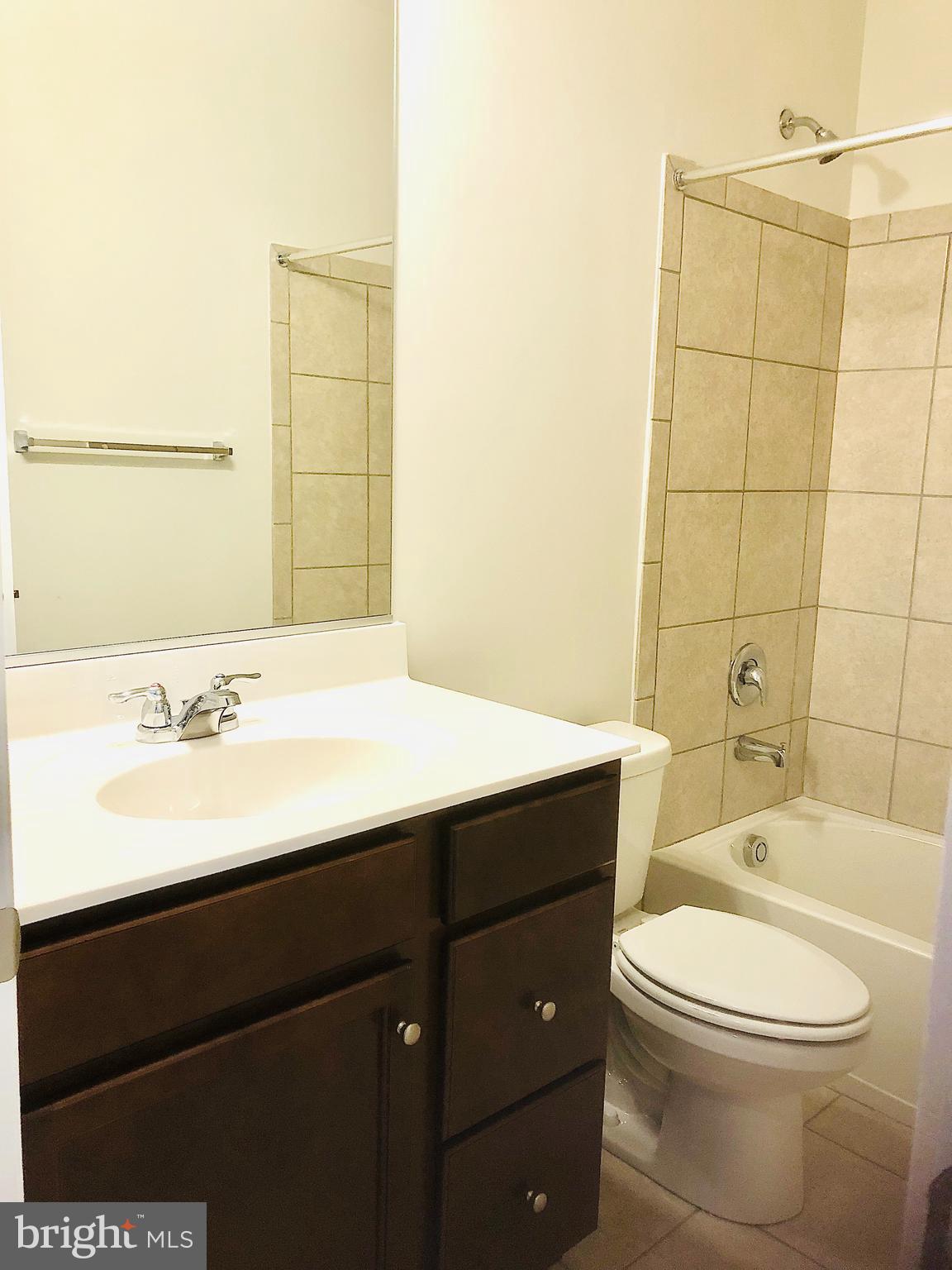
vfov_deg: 63.4
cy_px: 635
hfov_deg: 49.7
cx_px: 476
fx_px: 1027
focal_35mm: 28
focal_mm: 3.99
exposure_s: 1/30
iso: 32
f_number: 1.8
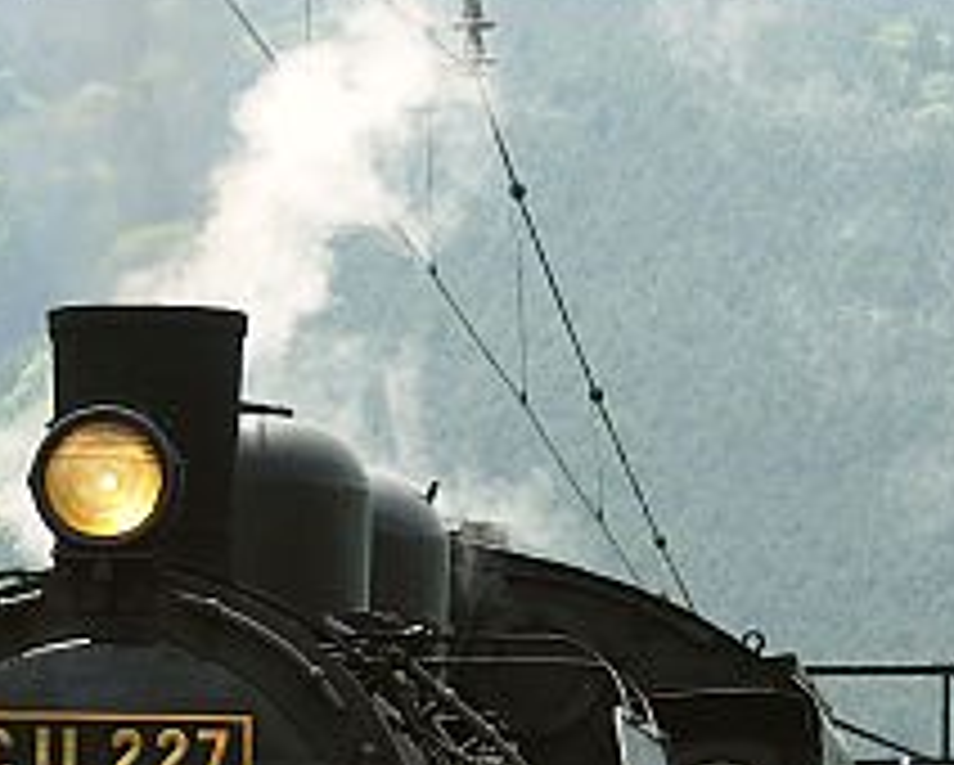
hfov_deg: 5.1
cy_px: 760
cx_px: 189
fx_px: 10654
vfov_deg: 4.1
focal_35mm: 377
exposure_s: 1/200
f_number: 4.5
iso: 50
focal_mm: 33.1
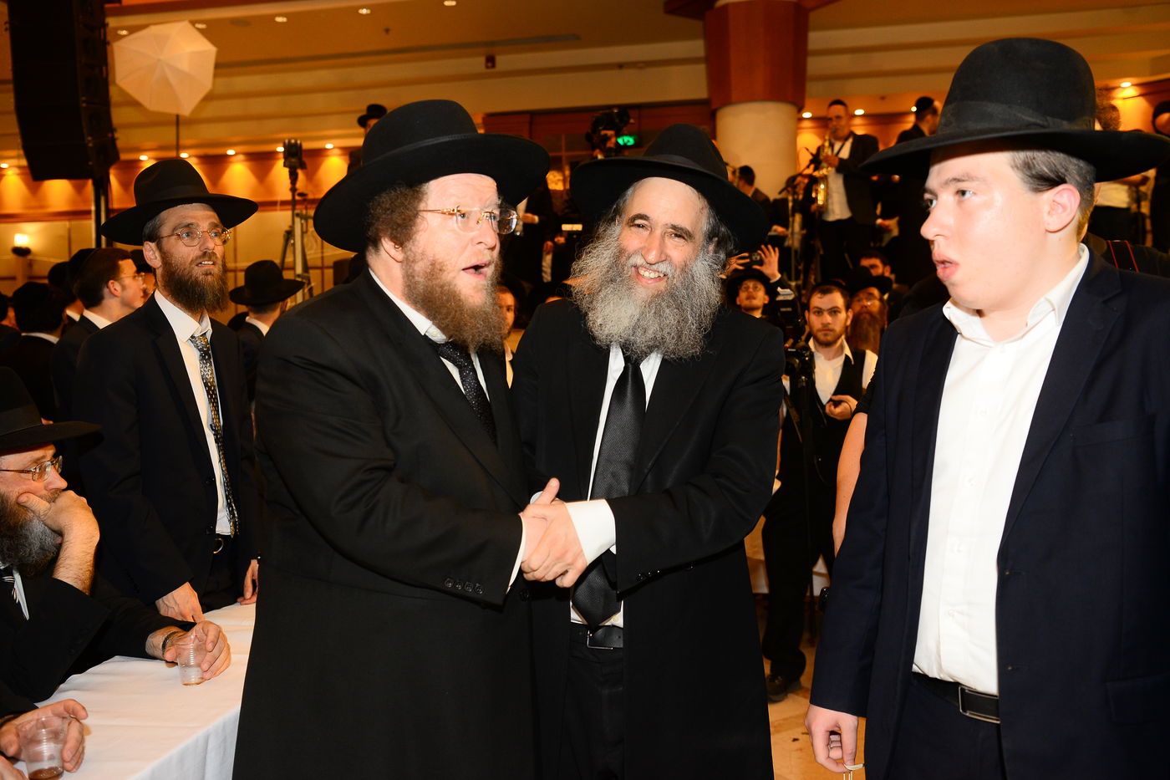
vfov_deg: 38.9
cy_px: 390
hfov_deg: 55.8
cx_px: 585
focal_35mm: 34
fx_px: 1105
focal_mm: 34
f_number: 4
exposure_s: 1/160
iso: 1000
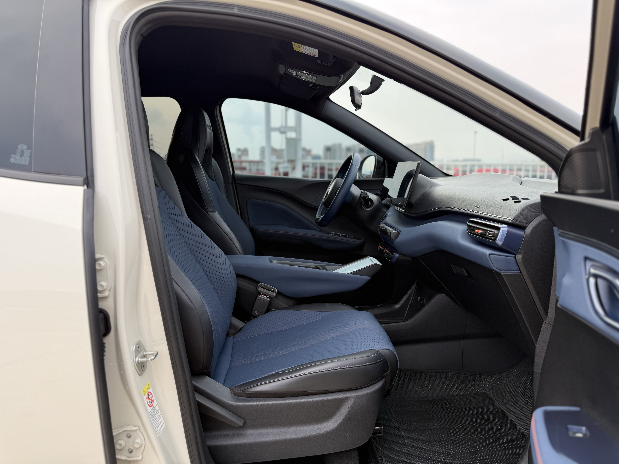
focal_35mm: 24
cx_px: 310
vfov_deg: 56.8
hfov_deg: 71.6
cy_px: 232
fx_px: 429
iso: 80
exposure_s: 1/335
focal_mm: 6.76
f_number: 1.78
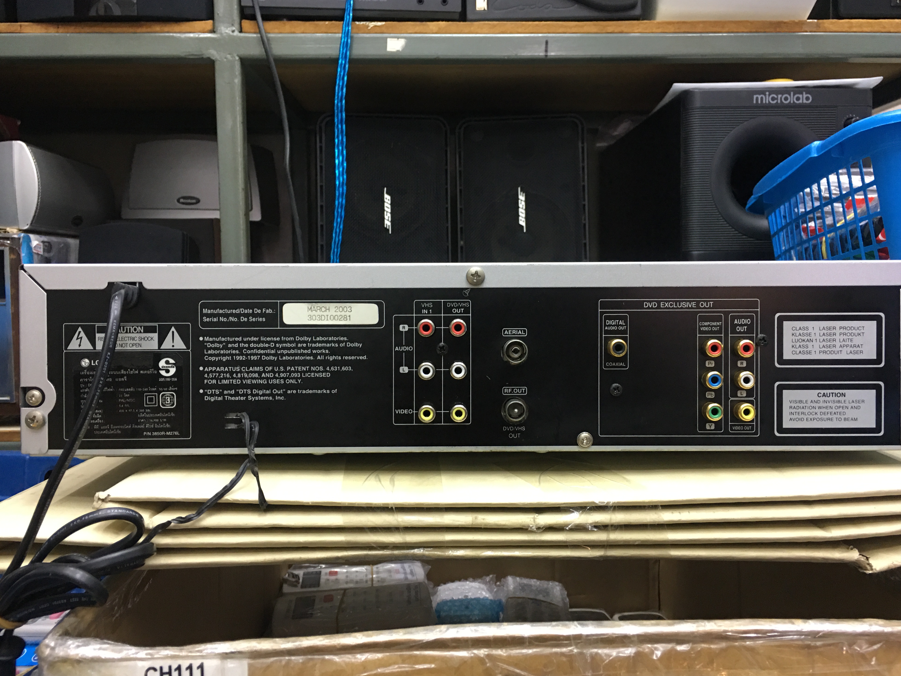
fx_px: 781
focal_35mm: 30
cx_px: 464
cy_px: 330
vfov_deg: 46.8
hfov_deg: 60.0
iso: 80
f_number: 2.2
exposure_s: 1/17
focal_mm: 4.15
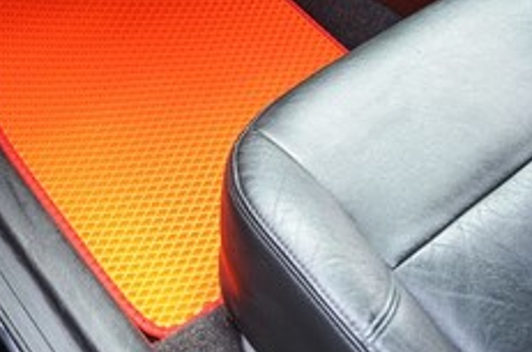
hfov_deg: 32.8
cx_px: 134
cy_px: 58
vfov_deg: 22.1
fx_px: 885
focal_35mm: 60
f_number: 5
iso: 400
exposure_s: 1/100
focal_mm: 22
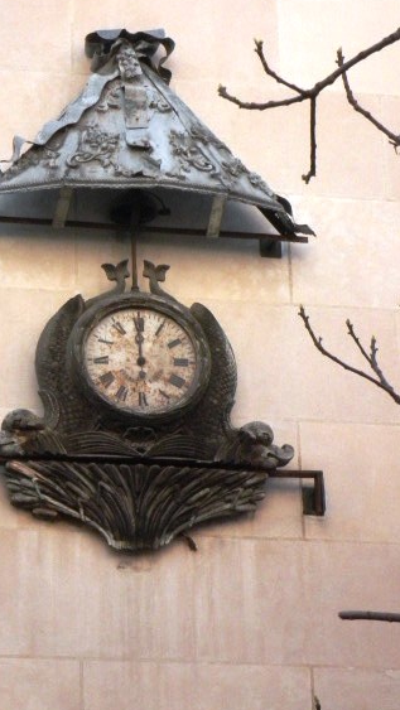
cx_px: 160
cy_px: 324
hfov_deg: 9.3
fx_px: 2449
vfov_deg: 16.5
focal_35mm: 130
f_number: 5.9
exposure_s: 1/400
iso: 400
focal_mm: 18.6
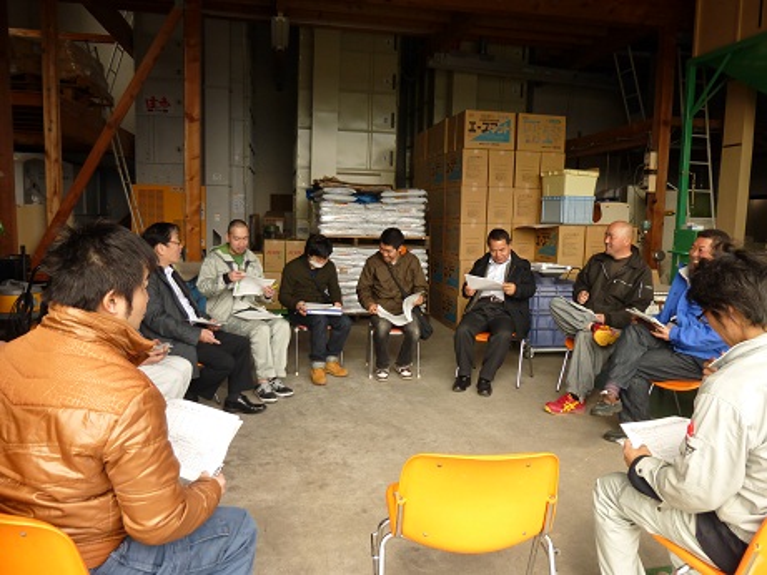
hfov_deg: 69.4
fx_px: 554
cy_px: 288
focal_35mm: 25
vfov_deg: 54.9
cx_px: 384
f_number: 3.1
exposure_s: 1/200
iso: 100
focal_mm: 4.5
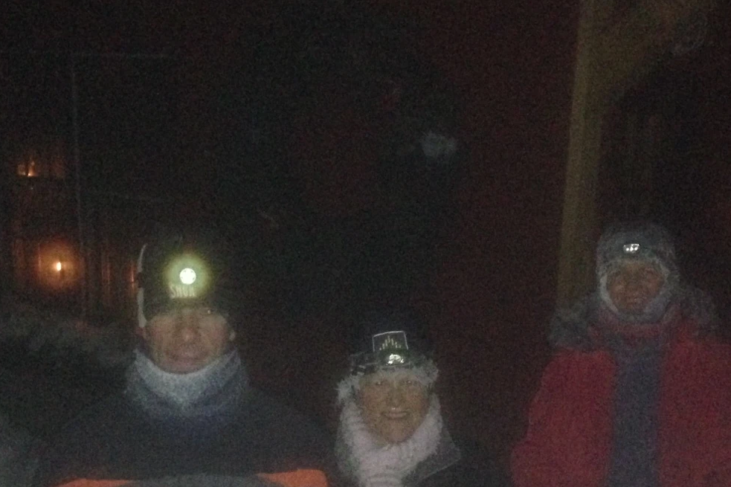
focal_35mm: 57
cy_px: 384
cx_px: 389
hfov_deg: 35.0
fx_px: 1157
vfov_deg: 23.5
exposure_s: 1/16
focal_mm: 4.12
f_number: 2.4
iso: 800
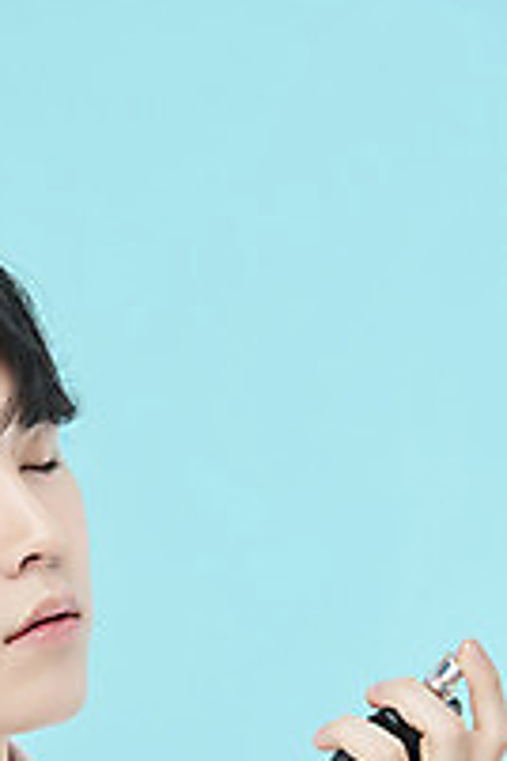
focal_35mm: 328
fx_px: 6928
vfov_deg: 6.3
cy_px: 579
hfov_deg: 4.2
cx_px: 6
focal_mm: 165
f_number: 7.1
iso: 64
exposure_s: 1/125
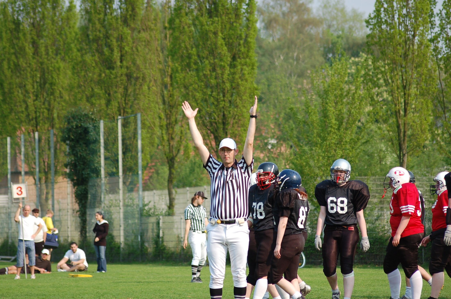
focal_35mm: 202
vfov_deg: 6.8
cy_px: 150
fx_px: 2532
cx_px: 226
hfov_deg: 10.2
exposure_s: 1/1000
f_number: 4.5
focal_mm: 135
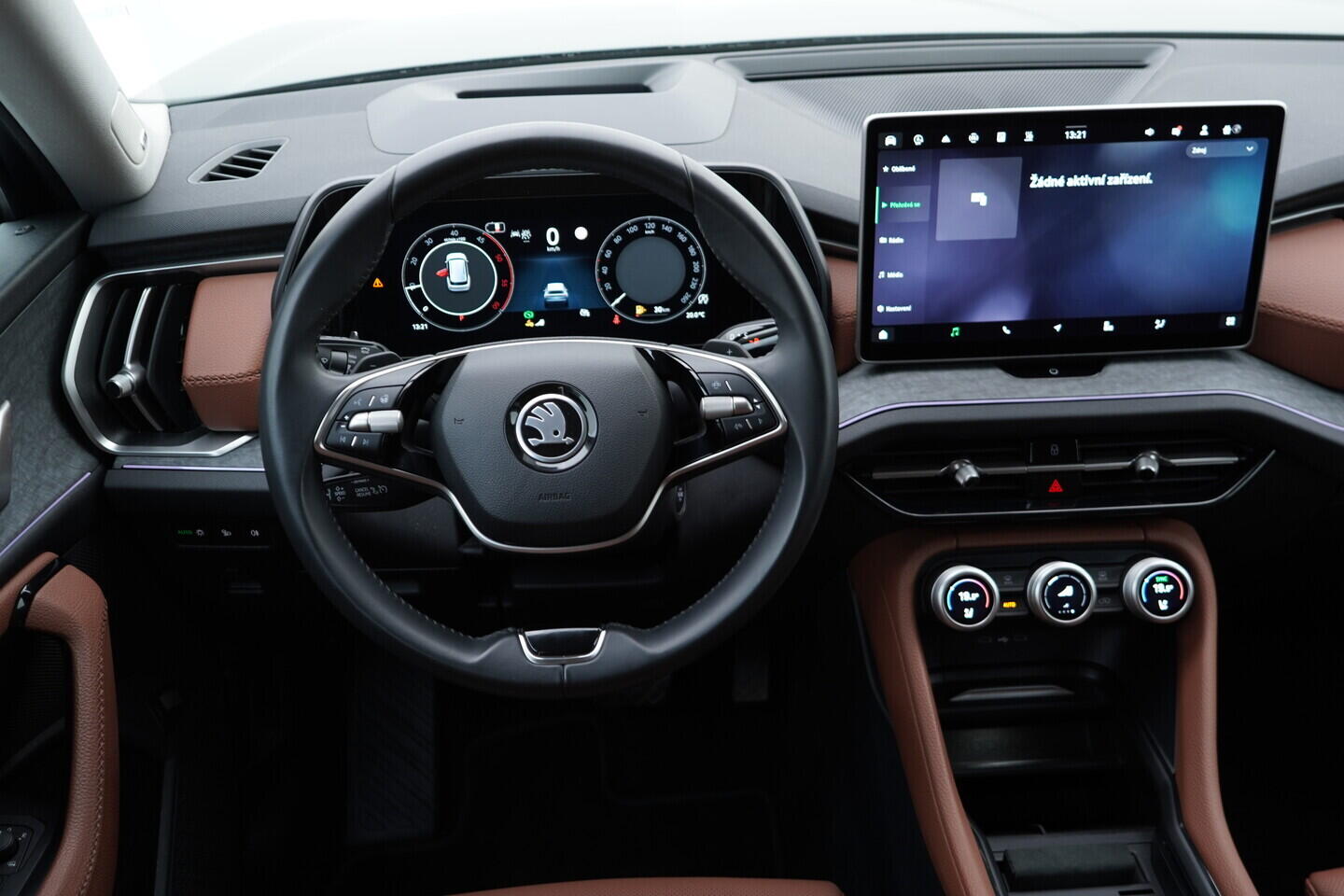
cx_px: 672
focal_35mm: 36
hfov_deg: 53.1
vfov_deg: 36.9
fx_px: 1344
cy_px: 448
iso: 200
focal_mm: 24
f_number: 2.8
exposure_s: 1/40
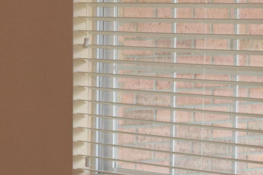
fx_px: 1539
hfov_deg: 9.5
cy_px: 95
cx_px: -148
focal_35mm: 211
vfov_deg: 6.5
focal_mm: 27
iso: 560
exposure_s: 1/125
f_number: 5.6
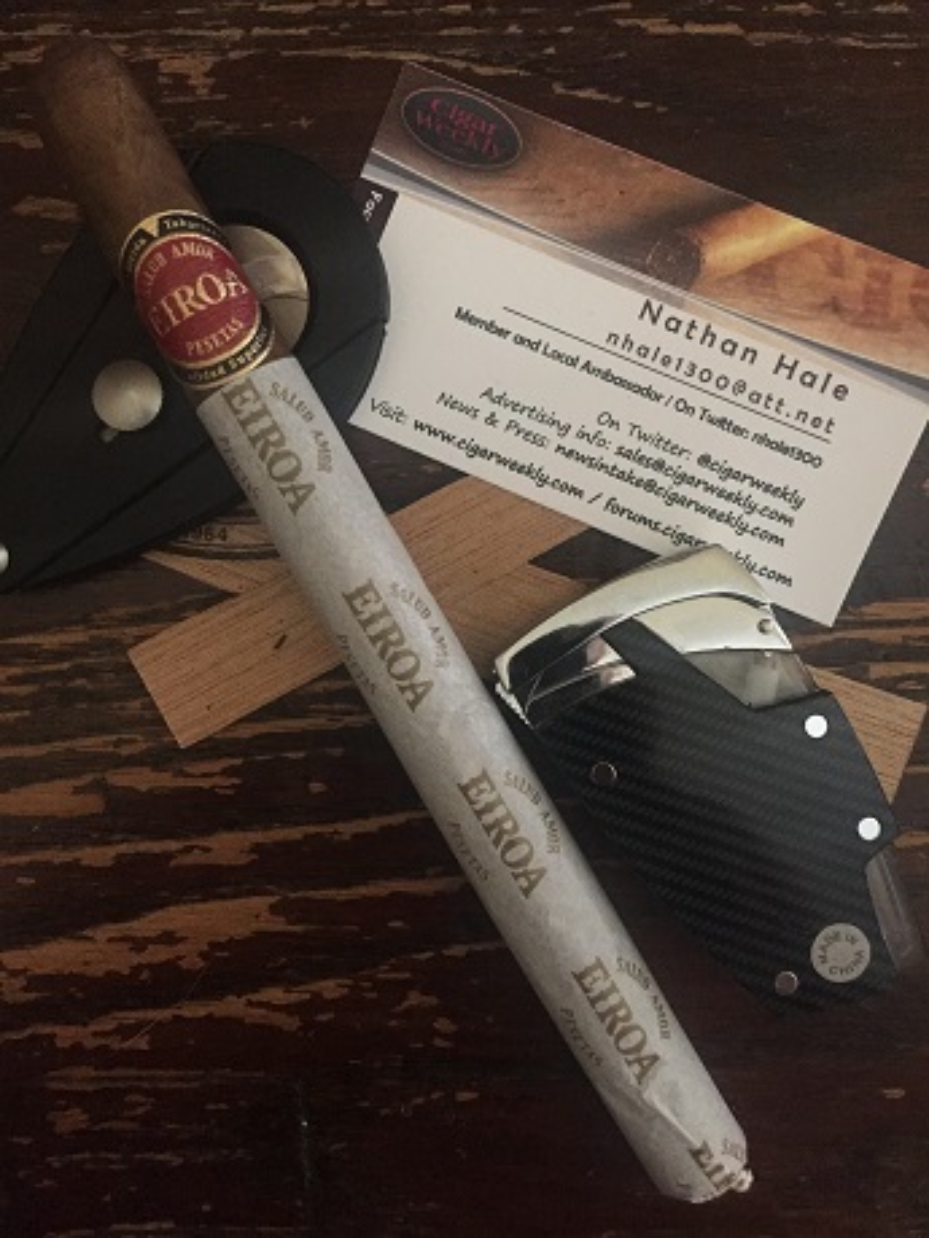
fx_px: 1038
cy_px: 619
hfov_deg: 48.2
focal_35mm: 29
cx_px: 464
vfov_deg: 61.7
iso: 320
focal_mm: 4.15
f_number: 2.2
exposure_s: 1/15
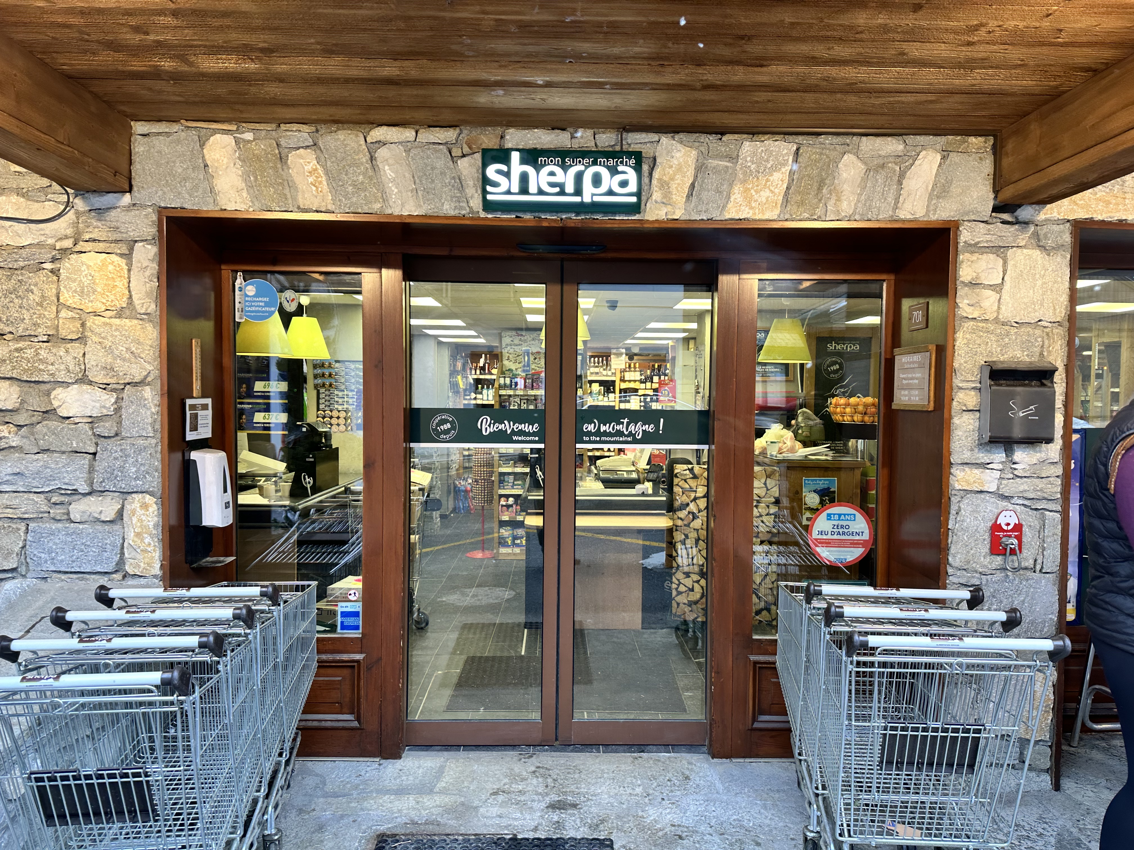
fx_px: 786
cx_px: 567
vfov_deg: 56.8
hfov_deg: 71.6
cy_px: 425
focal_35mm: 24
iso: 80
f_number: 1.78
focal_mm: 6.86
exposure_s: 1/100
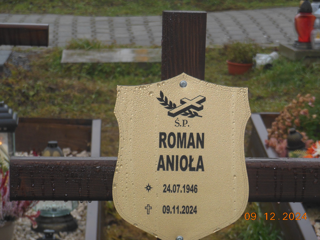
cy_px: 120
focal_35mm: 146
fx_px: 1350
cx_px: 160
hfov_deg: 13.5
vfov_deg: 10.2
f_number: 5.2
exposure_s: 1/60
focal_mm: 26.1
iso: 200
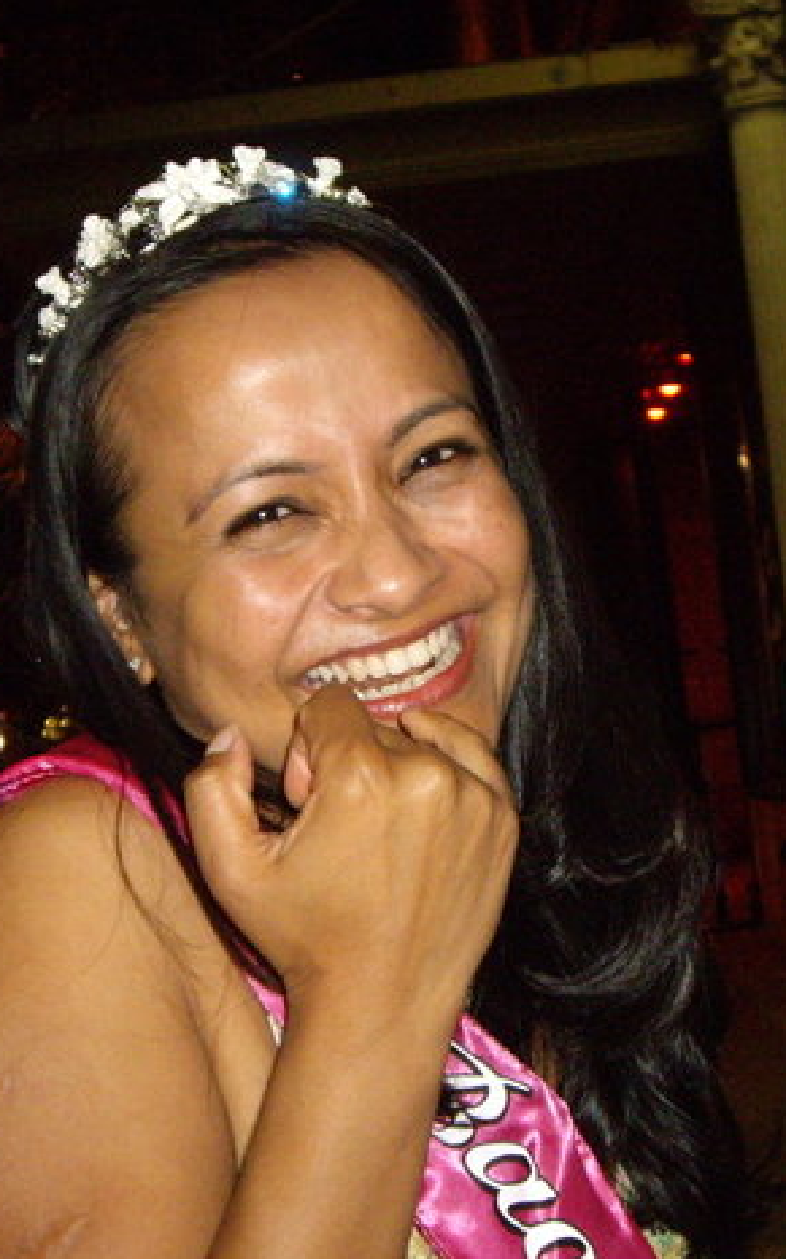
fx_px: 2744
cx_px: 392
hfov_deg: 16.3
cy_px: 619
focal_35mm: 80
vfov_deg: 25.8
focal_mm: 9
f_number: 3.3
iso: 400
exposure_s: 1/60
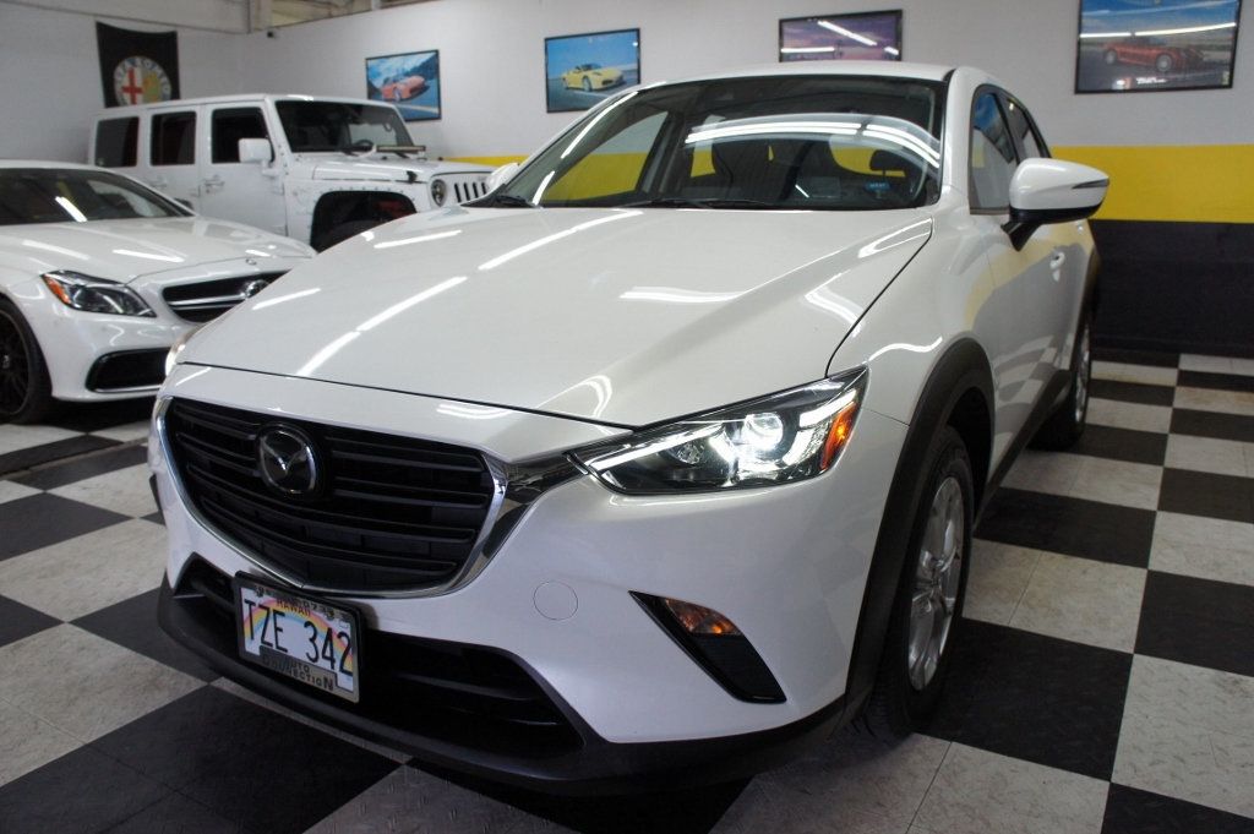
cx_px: 627
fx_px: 940
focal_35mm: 27
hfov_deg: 67.4
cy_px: 417
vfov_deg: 47.9
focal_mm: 18
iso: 1000
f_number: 4.5
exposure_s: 1/250
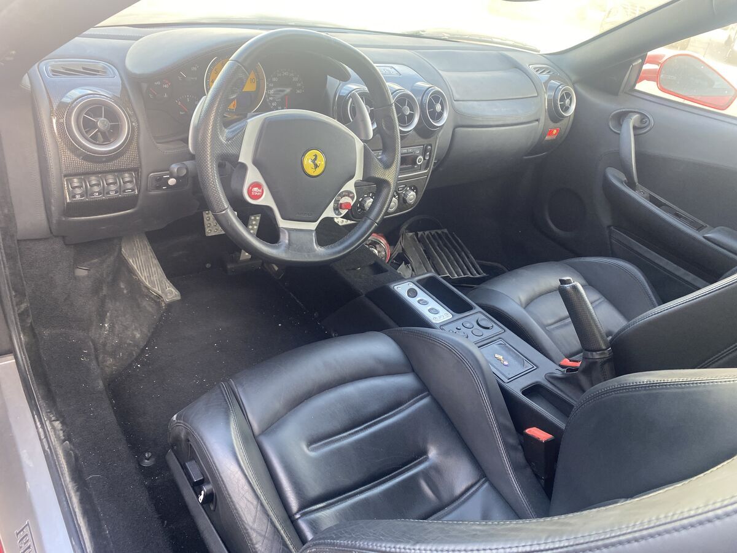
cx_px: 368
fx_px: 554
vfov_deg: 53.1
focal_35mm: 26
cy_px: 276
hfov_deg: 67.3
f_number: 1.8
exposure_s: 1/118
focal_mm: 4.25
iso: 125
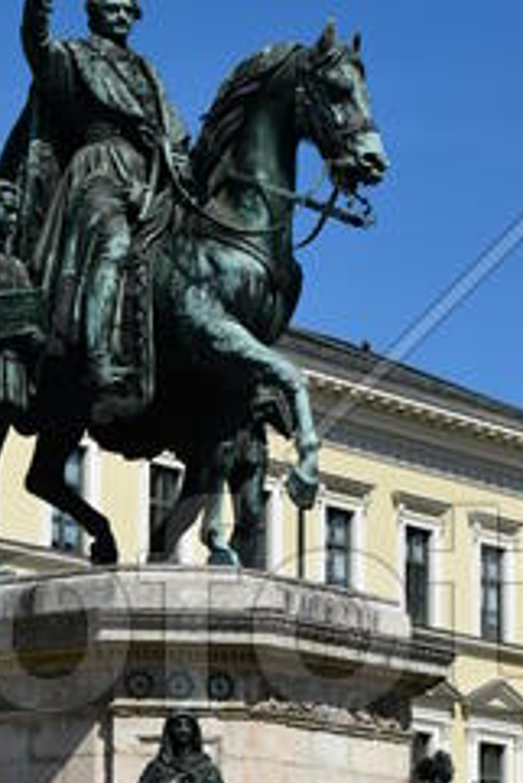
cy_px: 630
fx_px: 2981
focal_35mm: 137
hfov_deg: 10.0
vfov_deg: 14.9
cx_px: 119
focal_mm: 38
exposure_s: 1/320
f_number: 9
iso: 100
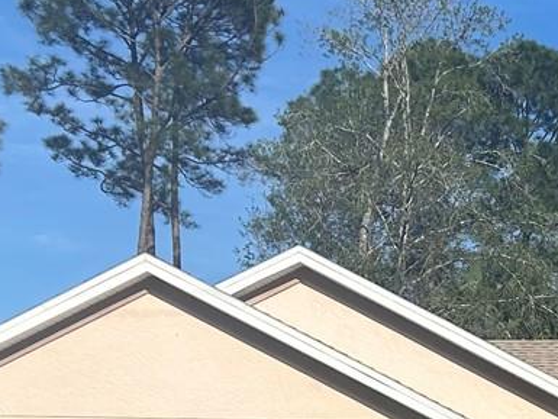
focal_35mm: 108
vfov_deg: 12.9
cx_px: 591
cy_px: 654
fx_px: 1741
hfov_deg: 17.7
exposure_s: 1/5076
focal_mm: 5.7
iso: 50
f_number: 1.5
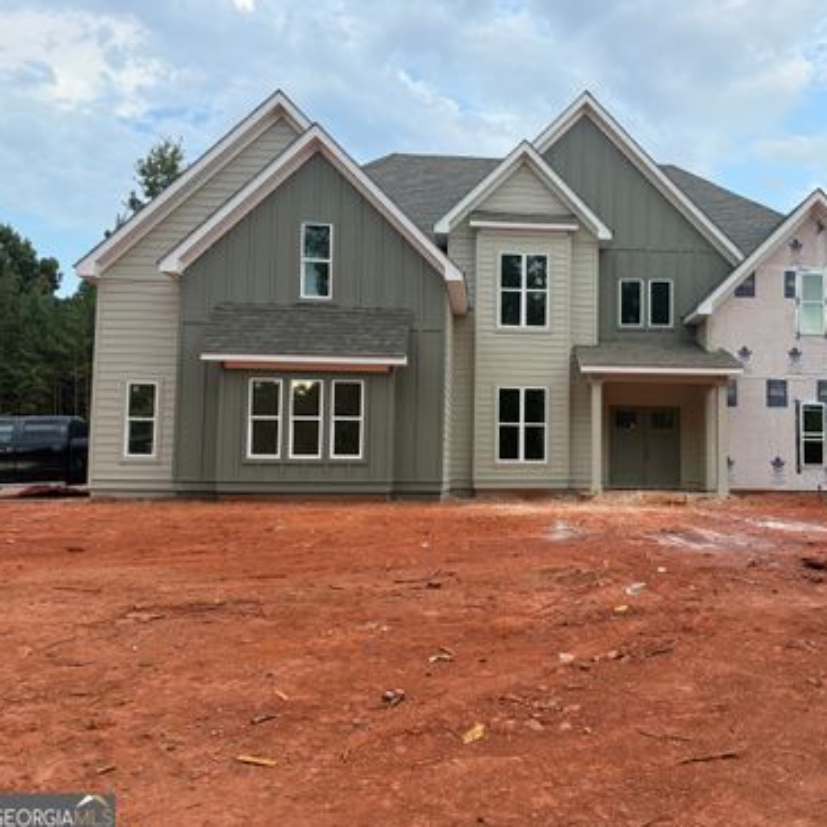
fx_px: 784
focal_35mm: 29
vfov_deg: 55.6
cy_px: 412
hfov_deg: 54.5
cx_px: 554
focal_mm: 6.76
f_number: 1.78
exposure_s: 1/598
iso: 100
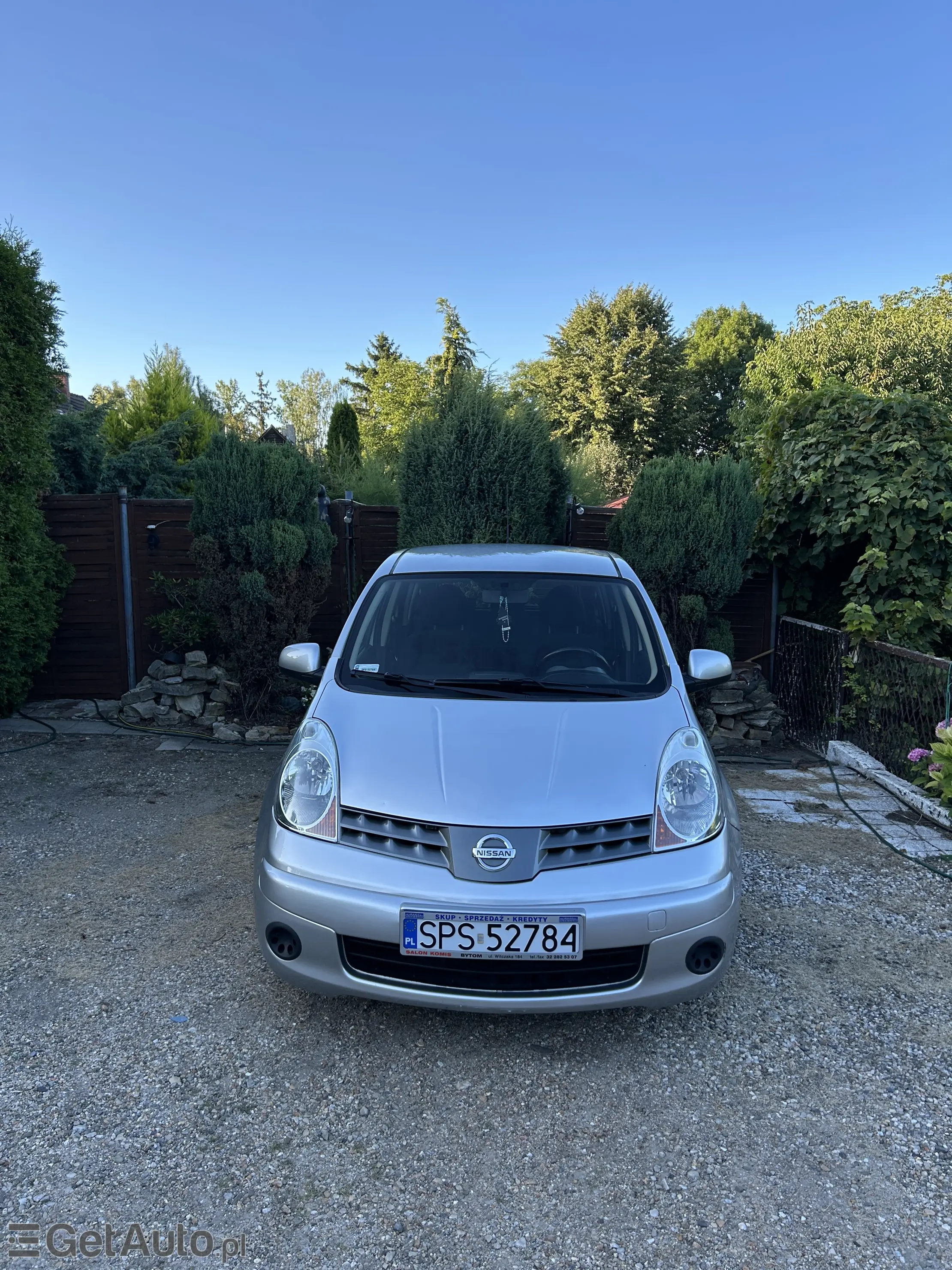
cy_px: 635
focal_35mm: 26
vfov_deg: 67.3
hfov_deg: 53.1
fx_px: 953
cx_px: 476
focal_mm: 5.7
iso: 50
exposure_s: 1/859
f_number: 1.5
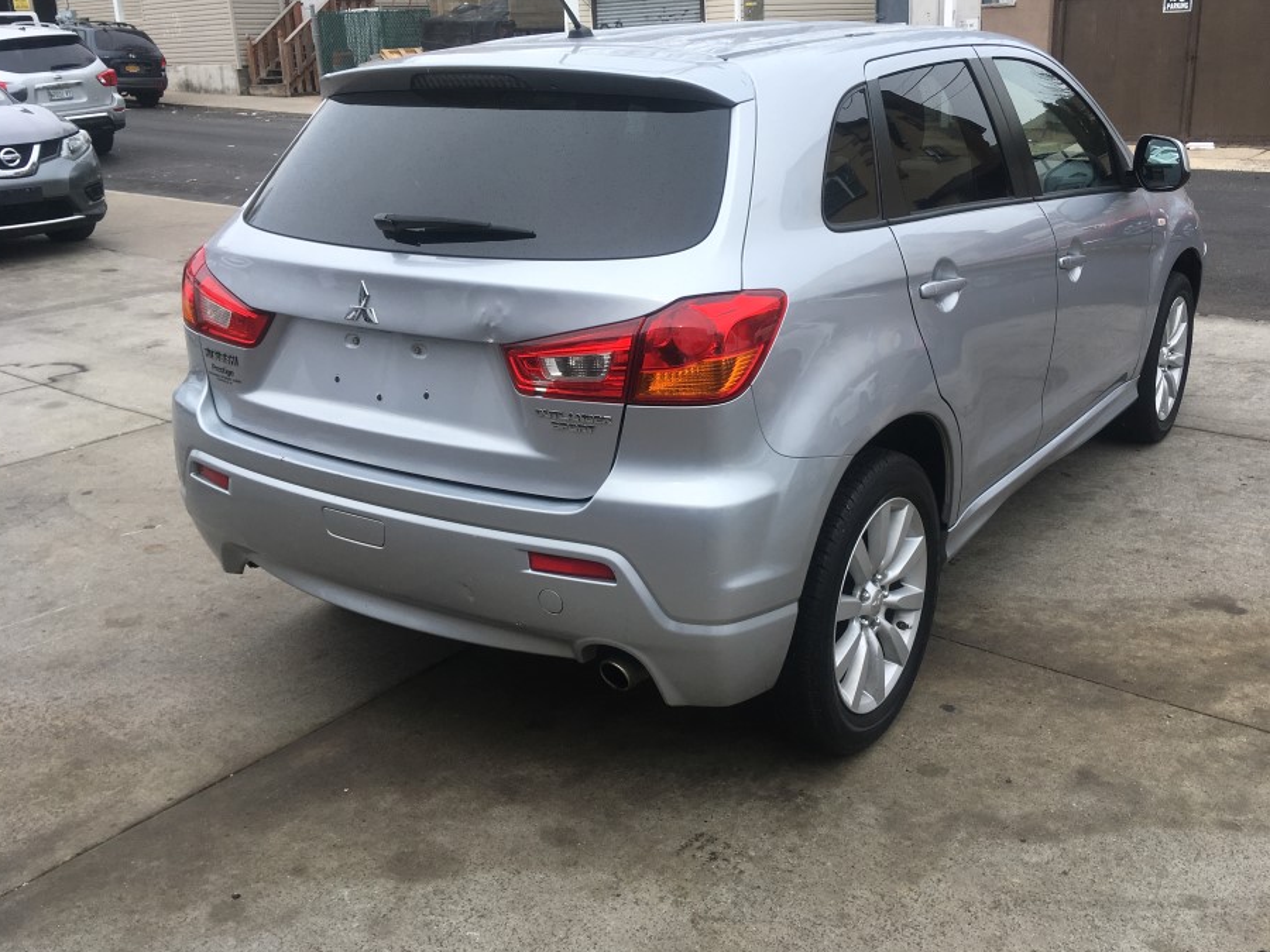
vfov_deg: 42.9
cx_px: 707
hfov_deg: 55.2
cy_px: 427
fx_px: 1211
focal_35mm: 33
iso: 25
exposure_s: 1/754
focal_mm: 4.15
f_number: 2.2
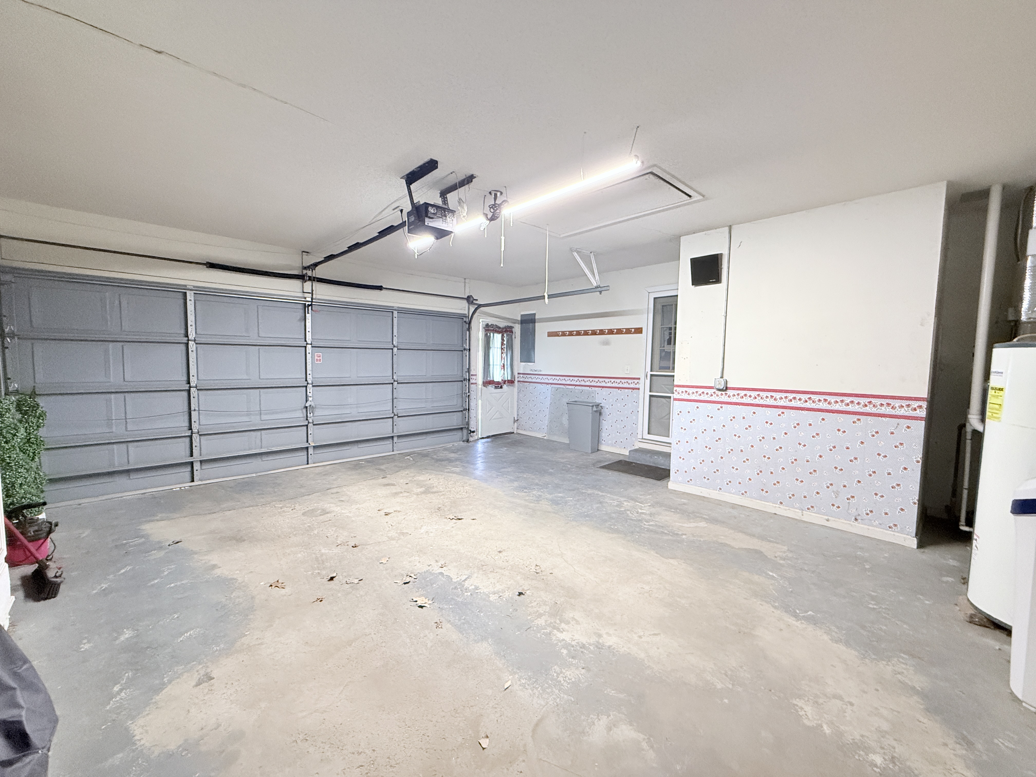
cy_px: 388
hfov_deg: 102.1
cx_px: 518
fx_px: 419
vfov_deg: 85.7
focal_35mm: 14
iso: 640
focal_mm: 2.22
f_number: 2.2
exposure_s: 1/120
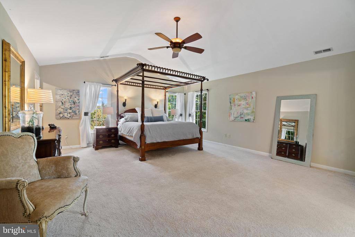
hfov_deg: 100.4
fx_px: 148
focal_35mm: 15
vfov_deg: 77.3
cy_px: 118
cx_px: 178
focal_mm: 10
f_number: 7.1
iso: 160
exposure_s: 1
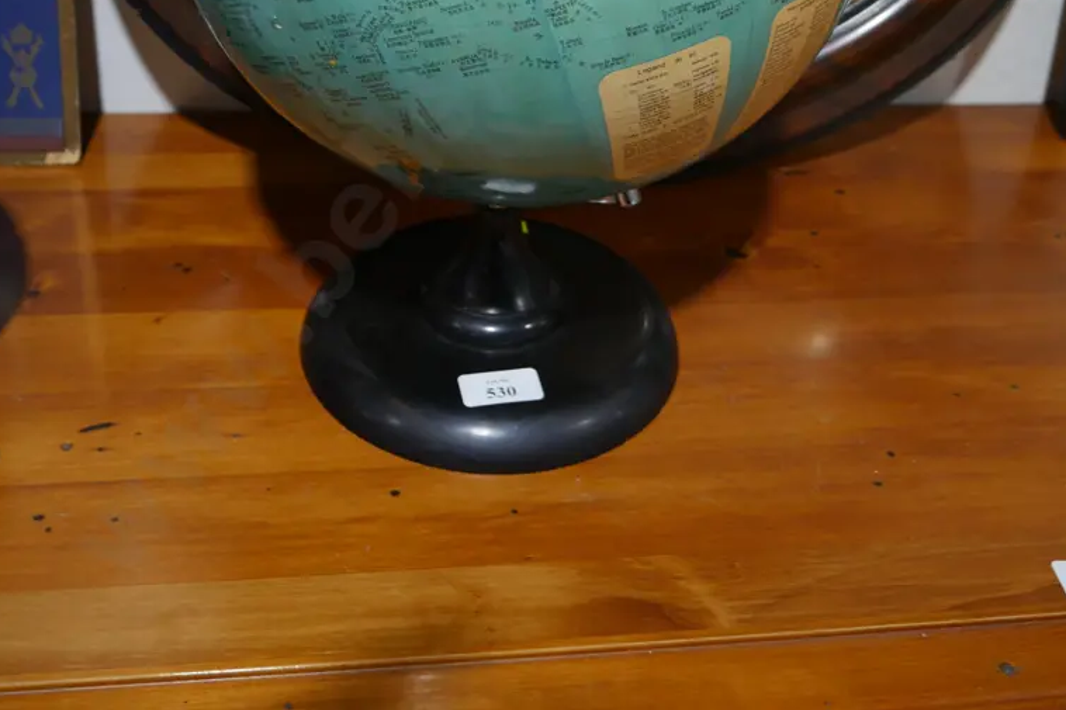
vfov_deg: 28.0
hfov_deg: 43.6
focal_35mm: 45
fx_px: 1332
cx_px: 531
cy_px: -8
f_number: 3.6
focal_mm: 16
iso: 320
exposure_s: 1/60
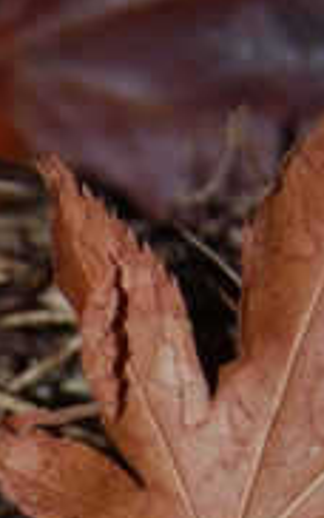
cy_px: 743
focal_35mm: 256
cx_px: -269
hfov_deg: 5.1
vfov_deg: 8.1
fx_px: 3611
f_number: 4.8
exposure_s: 1/125
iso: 100
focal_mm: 38
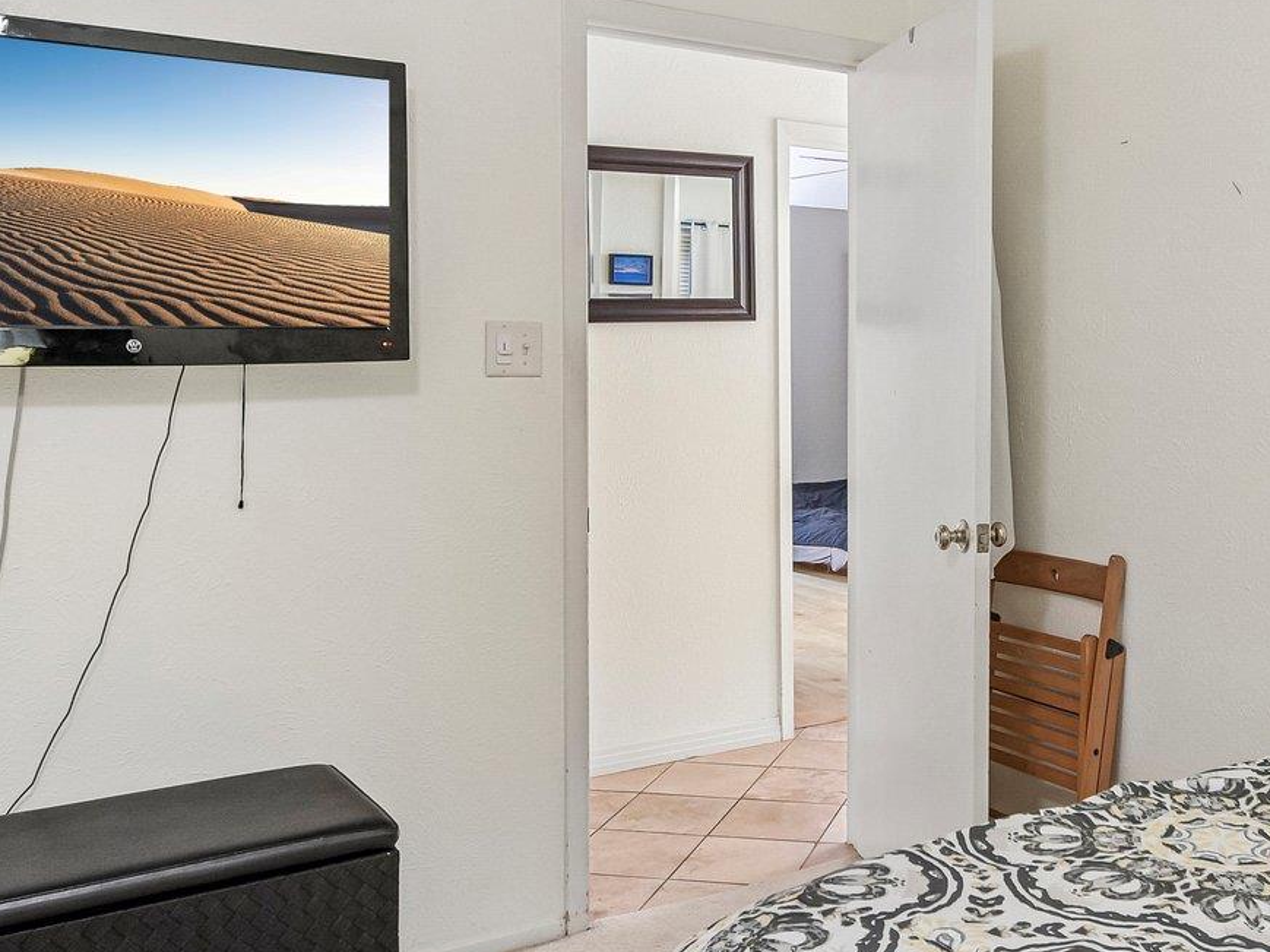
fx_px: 1247
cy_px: 324
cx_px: 934
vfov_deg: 41.3
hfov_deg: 51.9
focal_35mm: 34
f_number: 8
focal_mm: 10
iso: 400
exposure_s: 1/1.25
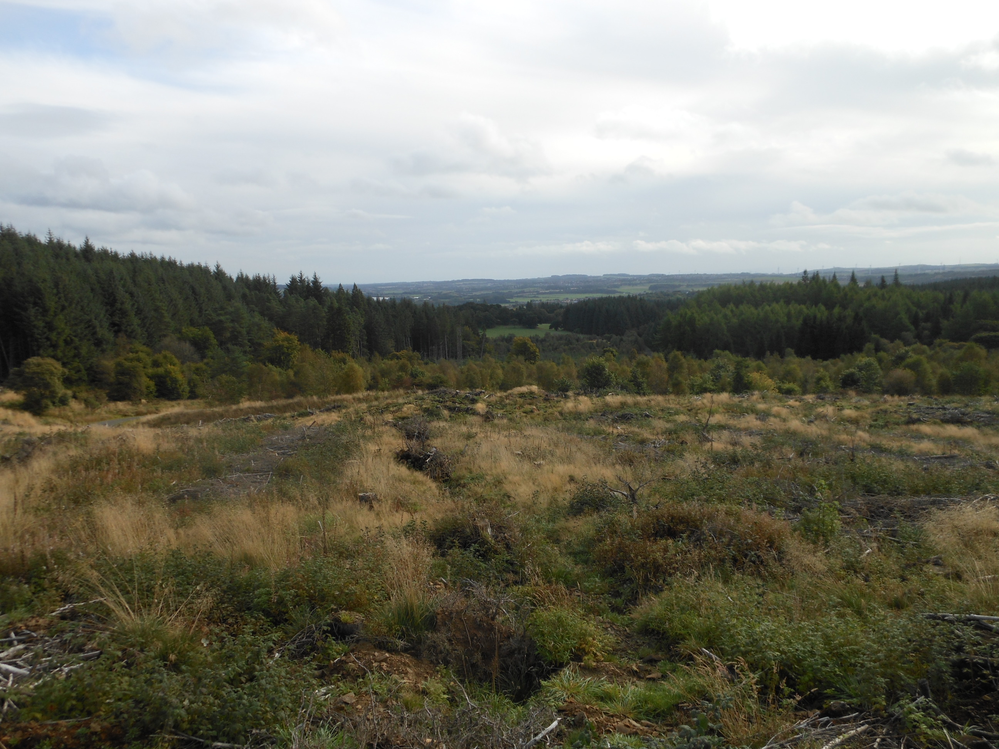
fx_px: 837
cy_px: 374
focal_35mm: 29
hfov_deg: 61.7
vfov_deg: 48.2
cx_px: 500
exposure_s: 1/640
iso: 80
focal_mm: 5.2
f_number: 3.3
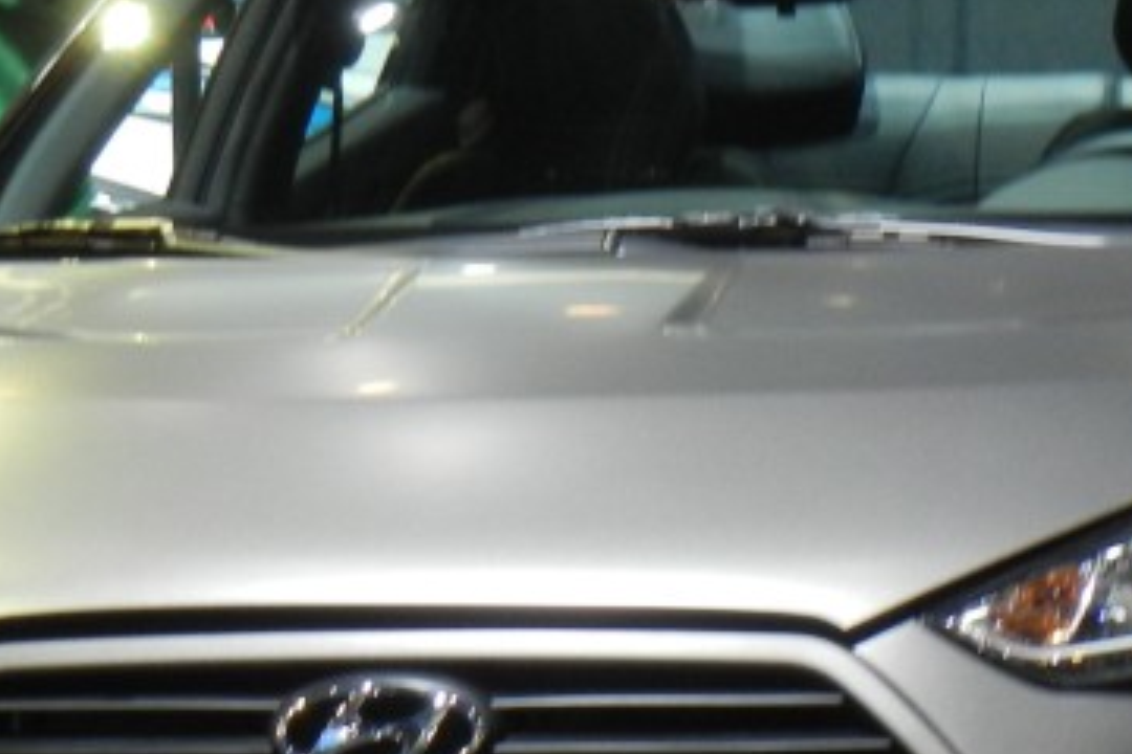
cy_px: 386
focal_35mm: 302
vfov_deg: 4.6
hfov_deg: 6.8
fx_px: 9495
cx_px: 877
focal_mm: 18.3
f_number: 4.5
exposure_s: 1/31.6
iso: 400
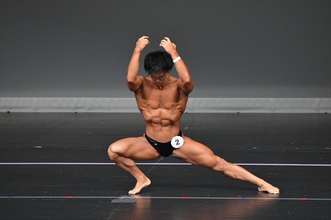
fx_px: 4136
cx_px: 166
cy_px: 110
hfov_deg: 4.6
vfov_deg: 3.1
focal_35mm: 450
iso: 4000
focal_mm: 300
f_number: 5.6
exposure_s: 1/400
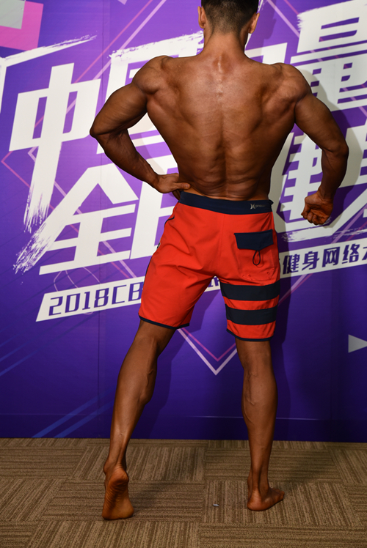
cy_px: 221
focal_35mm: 66
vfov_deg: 30.4
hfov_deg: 20.6
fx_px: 1007
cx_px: 212
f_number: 4
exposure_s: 1/160
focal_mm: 55
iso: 800
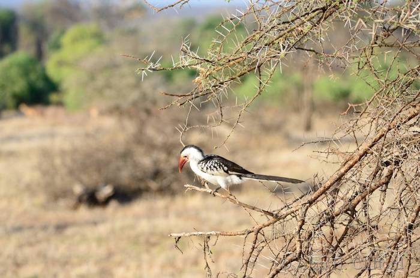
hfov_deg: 11.4
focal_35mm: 180
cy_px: 139
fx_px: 2095
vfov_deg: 7.6
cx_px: 210
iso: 200
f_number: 4.8
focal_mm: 120
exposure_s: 1/400
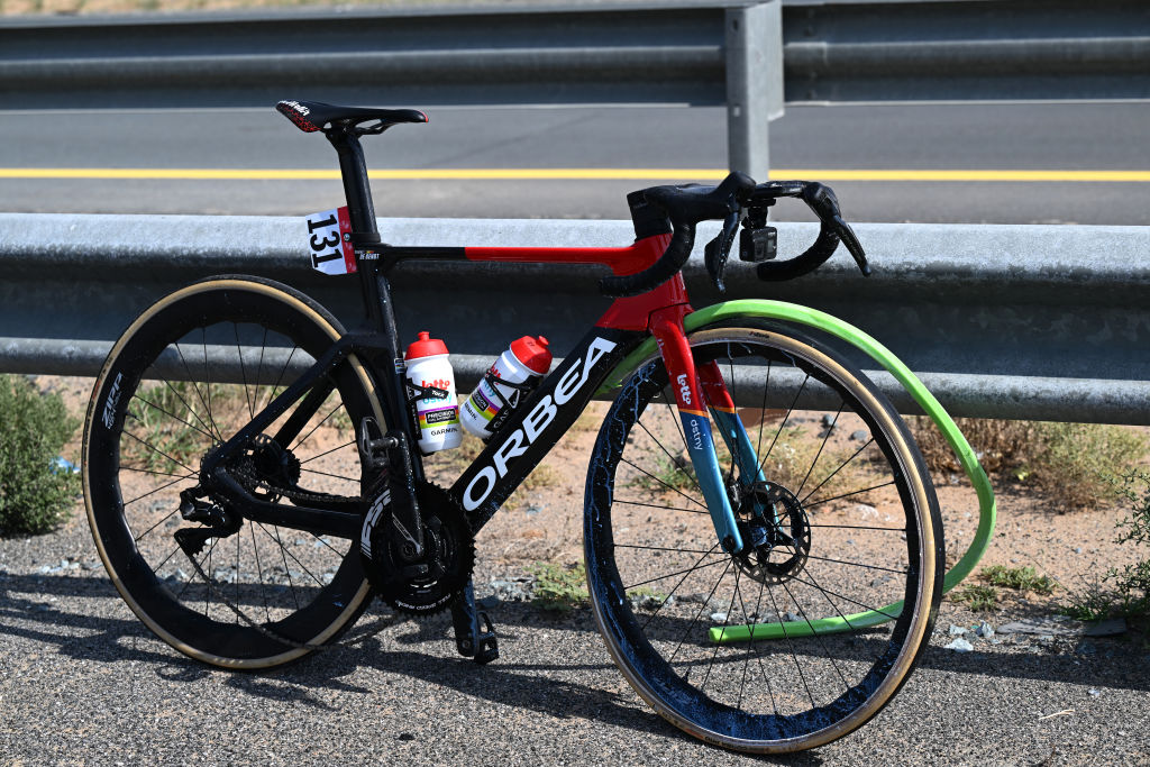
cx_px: 575
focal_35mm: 70
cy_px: 384
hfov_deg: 28.8
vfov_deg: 19.5
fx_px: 2236
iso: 250
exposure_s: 1/2000
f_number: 5
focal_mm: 70
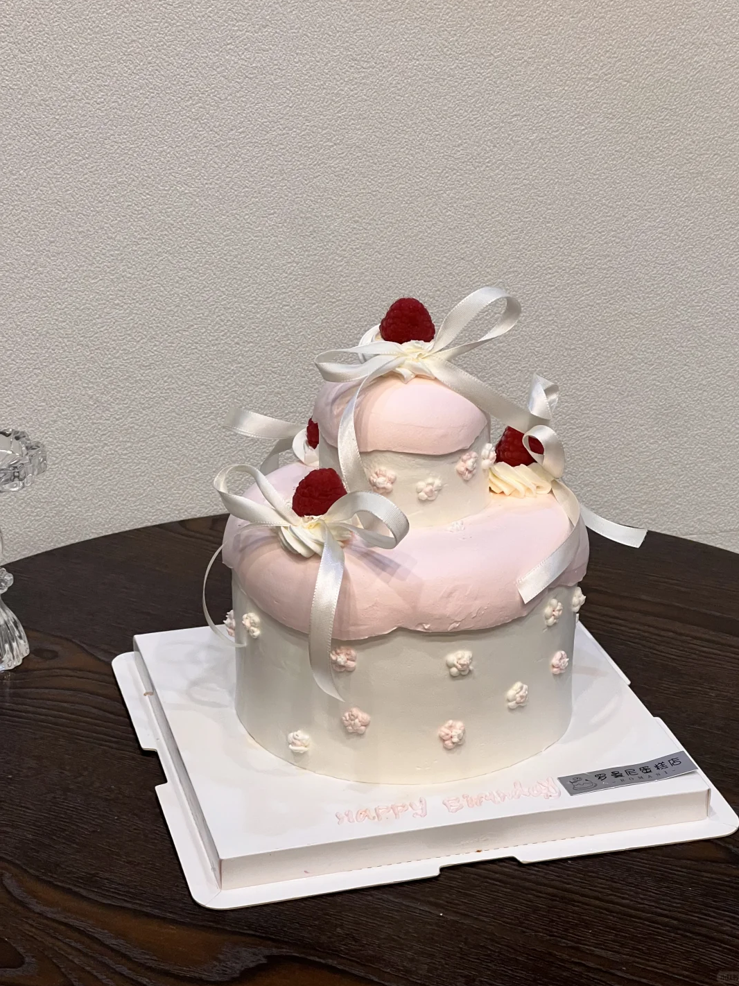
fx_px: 2221
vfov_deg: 25.0
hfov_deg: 18.9
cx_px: 374
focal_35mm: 78
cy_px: 490
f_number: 2.8
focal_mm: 9
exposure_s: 1/50
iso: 320
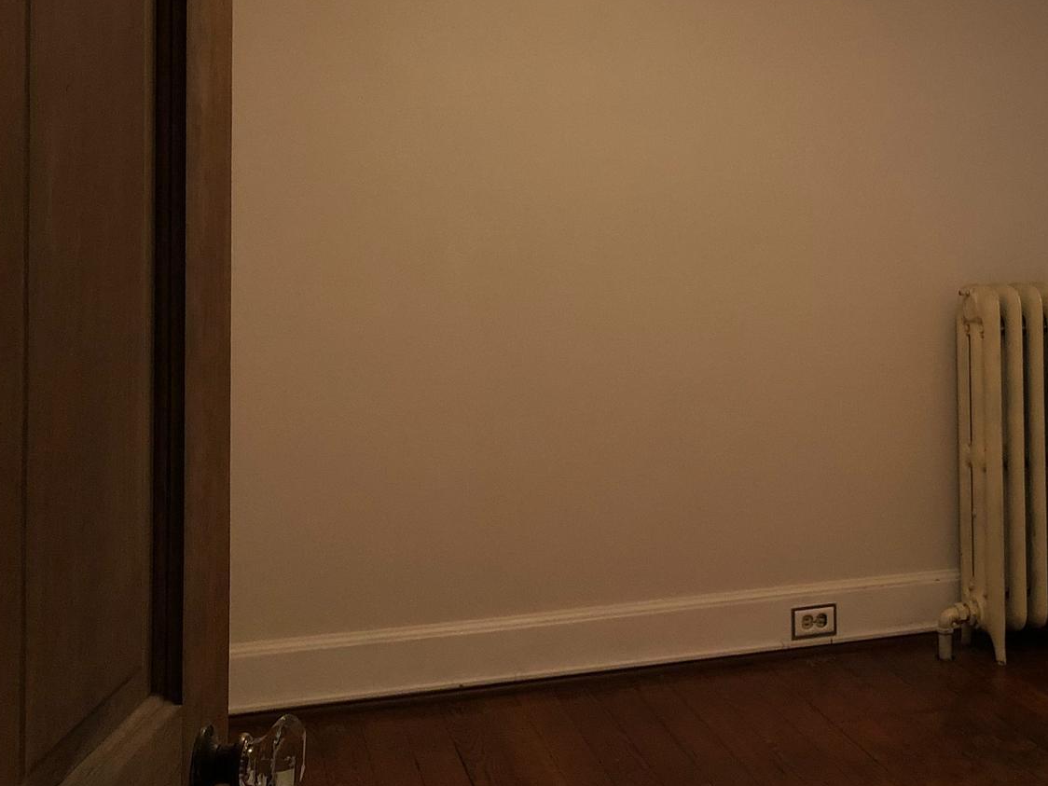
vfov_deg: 28.2
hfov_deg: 36.0
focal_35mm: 51
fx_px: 1544
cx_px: 873
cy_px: 199
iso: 50
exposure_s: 1/15
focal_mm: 3.99
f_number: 1.8
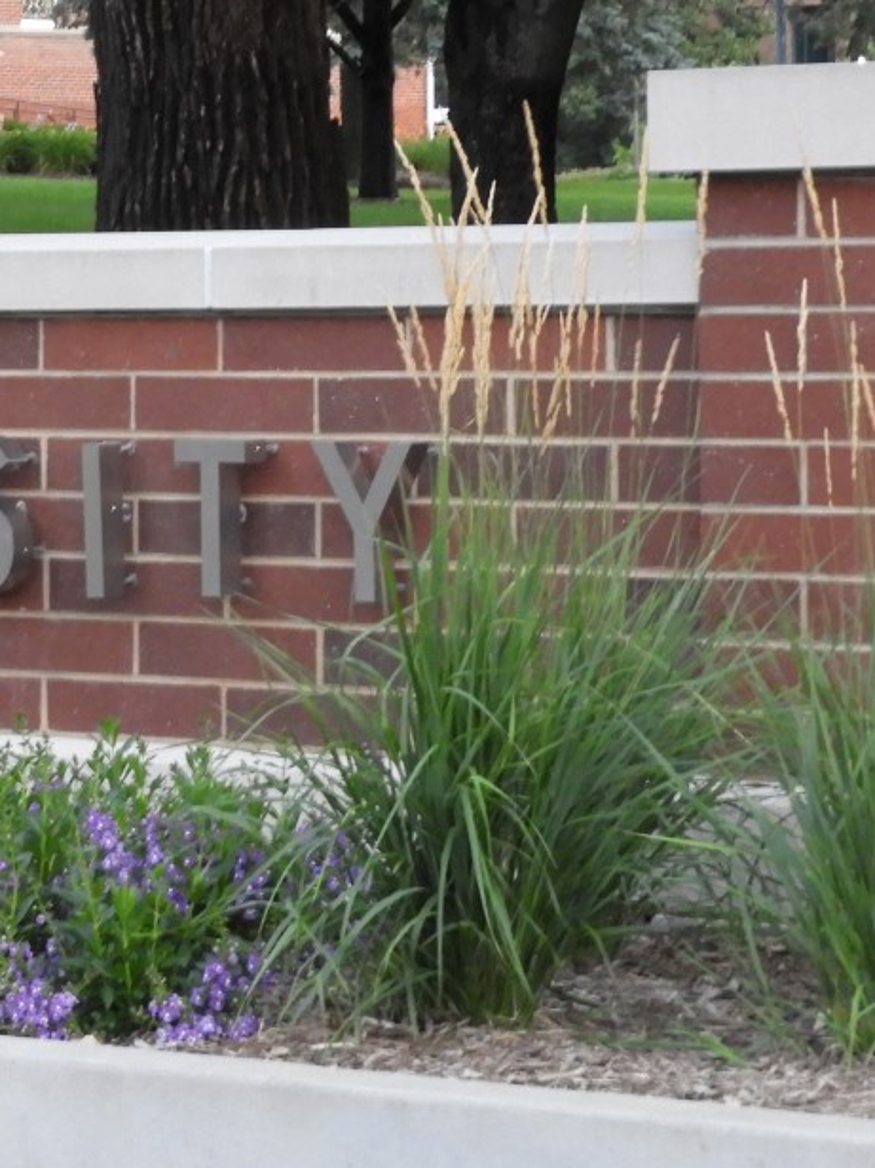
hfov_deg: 7.4
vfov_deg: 9.9
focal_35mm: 199
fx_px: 6709
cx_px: -319
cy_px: 357
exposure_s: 1/30
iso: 400
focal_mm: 15.2
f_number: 4.5
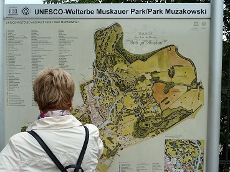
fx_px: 292
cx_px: 115
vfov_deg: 32.8
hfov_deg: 43.0
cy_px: 86
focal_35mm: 44
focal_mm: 7.3
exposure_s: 1/400
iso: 80
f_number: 4
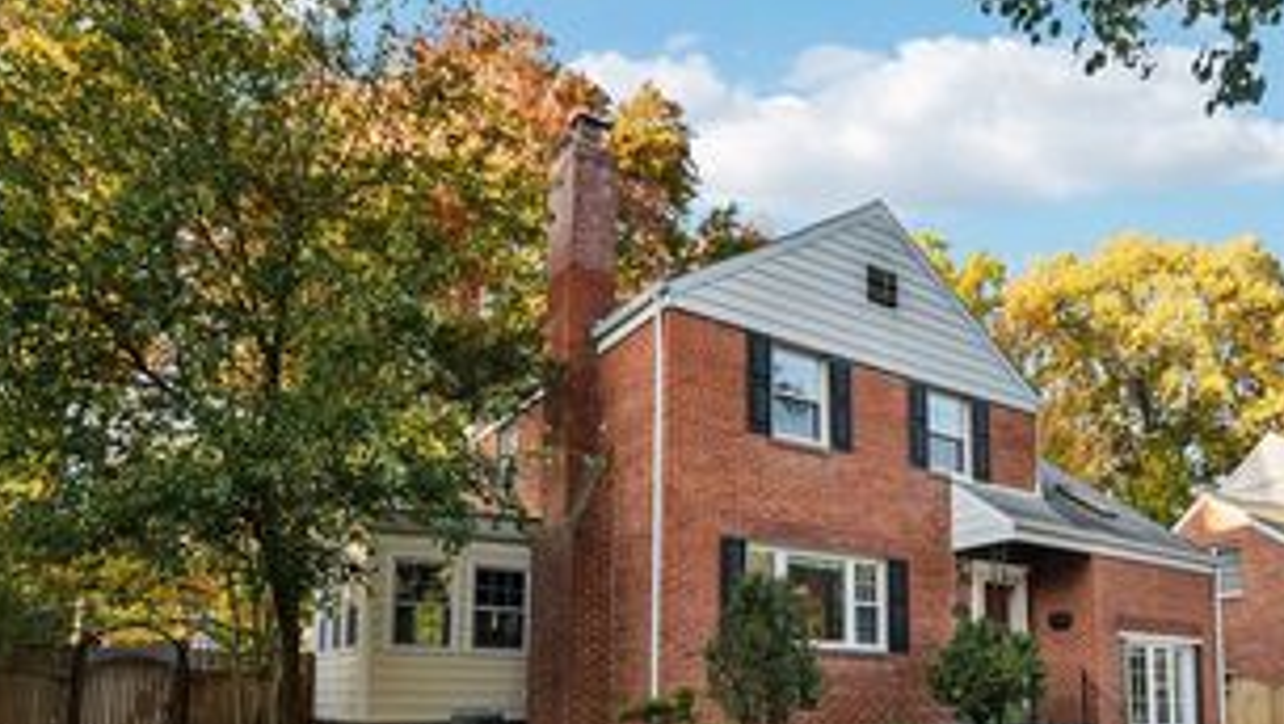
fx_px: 818
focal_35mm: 24
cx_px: 863
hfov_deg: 73.8
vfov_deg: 47.6
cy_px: 415
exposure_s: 1/15
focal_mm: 14
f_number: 8
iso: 125
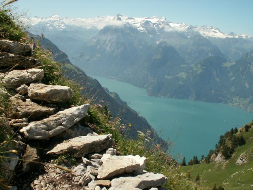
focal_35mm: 35
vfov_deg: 40.7
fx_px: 256
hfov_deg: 52.6
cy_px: 95
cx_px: 126
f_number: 8
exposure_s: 1/160
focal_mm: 5.86
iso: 50
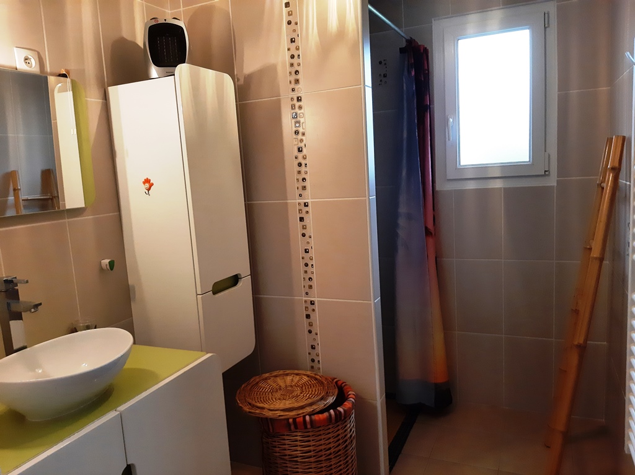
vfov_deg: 53.0
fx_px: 477
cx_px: 318
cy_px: 238
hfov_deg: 67.3
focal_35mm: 26
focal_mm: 3.93
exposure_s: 1/50
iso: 250
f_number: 1.7
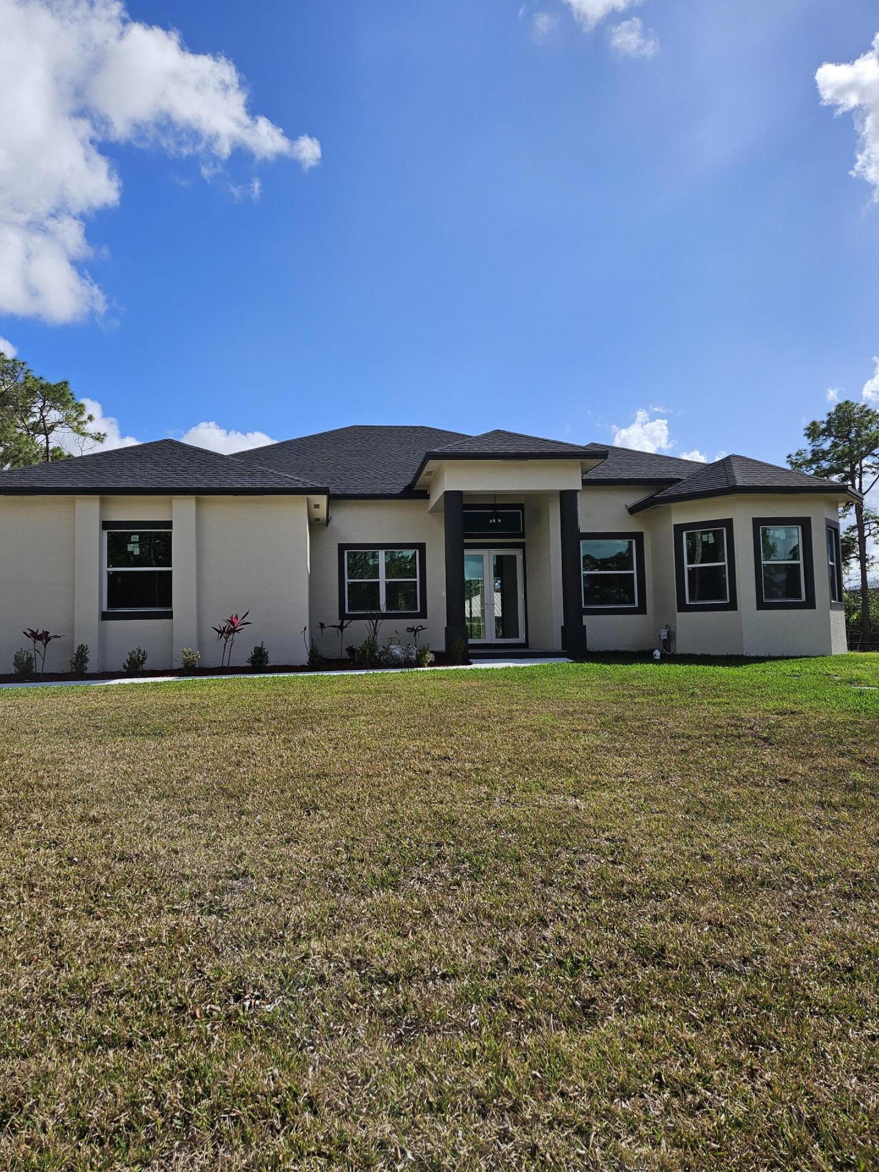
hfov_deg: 56.8
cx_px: 422
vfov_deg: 71.6
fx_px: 812
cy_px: 581
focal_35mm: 24
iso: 25
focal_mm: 5.4
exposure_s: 1/2708
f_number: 1.8
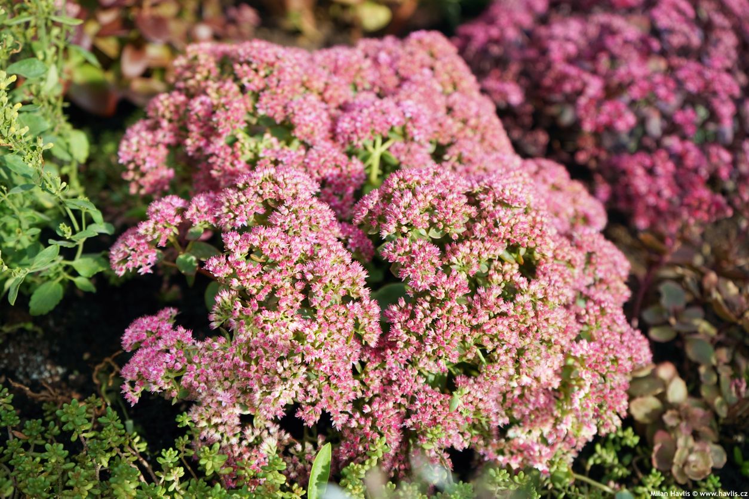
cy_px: 250
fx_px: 915
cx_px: 374
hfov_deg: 44.5
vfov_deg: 30.5
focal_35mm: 44
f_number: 4.5
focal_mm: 44
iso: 250
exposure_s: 1/1000
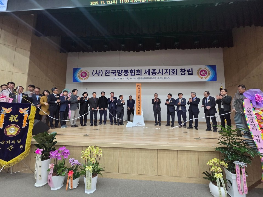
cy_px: 98
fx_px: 99
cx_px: 132
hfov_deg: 106.2
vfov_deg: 89.9
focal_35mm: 13
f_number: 2.2
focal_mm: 2.2
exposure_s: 1/60
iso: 250
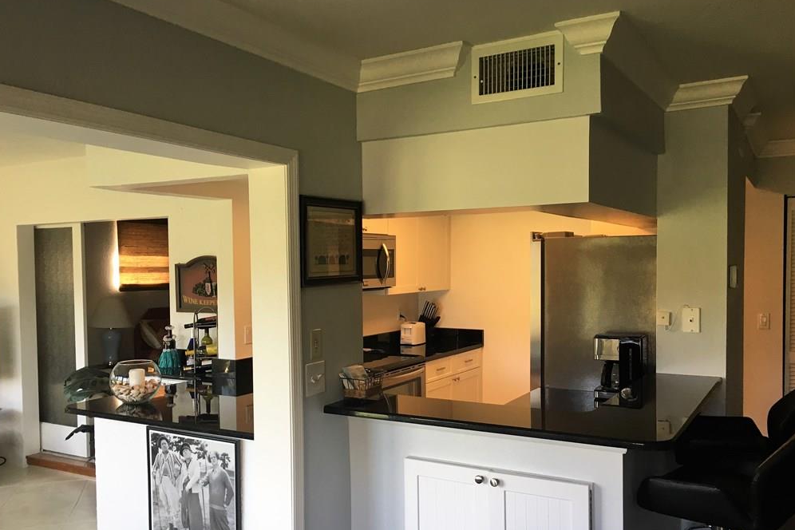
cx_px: 390
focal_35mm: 31
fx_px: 685
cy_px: 296
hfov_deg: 60.3
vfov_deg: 42.3
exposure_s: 1/30
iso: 25
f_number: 2.2
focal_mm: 4.15
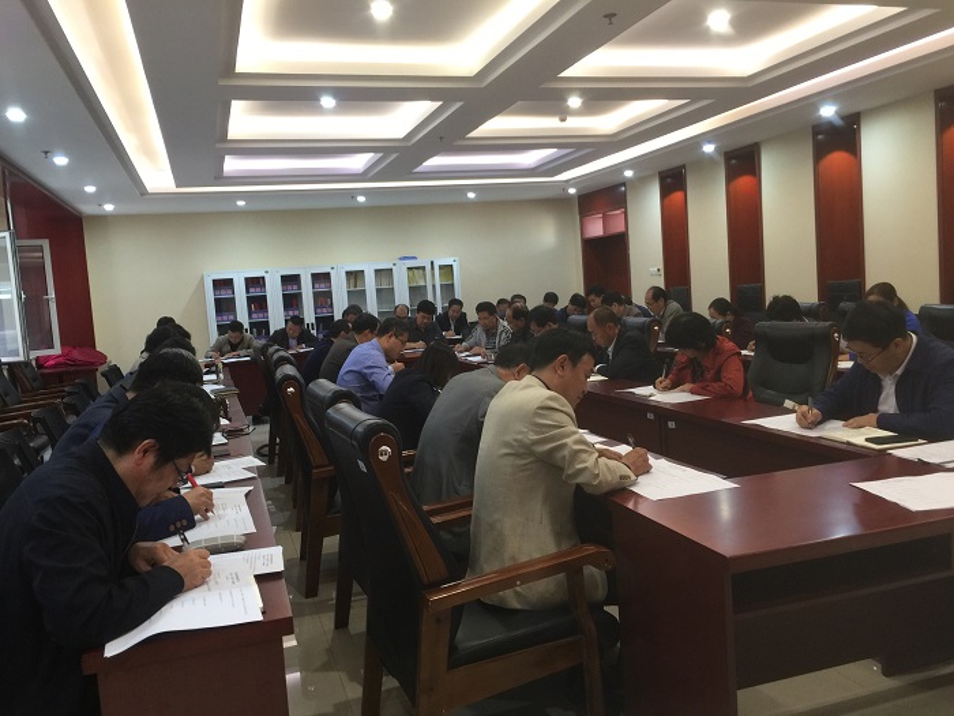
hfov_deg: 61.7
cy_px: 358
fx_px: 799
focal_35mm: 29
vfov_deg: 48.2
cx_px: 477
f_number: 2.2
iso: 64
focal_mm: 4.15
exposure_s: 1/17
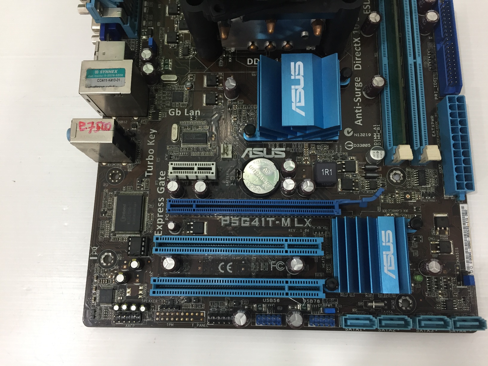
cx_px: 244
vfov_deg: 48.2
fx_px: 409
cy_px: 183
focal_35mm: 29
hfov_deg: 61.7
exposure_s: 1/33
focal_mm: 4.15
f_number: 2.2
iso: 125
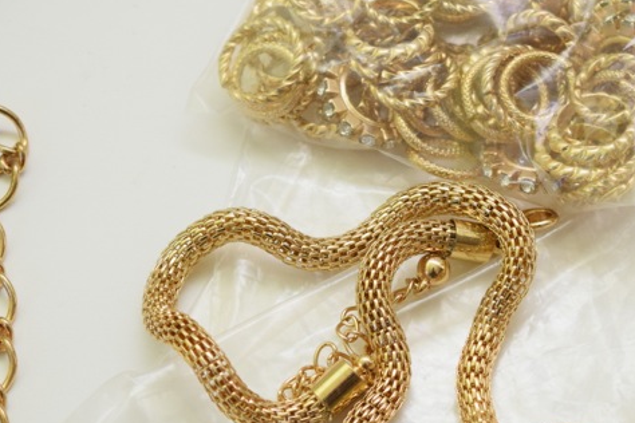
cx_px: 406
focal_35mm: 174
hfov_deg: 11.8
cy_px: 214
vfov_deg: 7.9
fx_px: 3070
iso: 800
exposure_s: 1/80
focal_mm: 55
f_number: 5.6
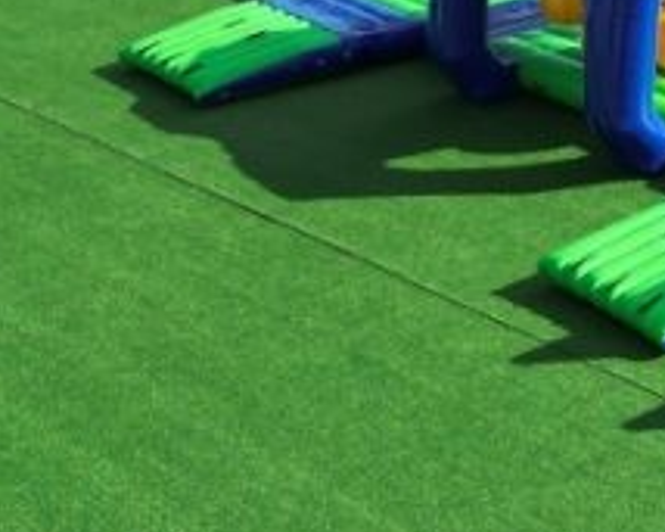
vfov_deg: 13.6
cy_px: 31
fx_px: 2203
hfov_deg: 13.8
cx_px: 1433
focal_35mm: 112
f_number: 1.7
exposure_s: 1/3000
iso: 150
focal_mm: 6.72
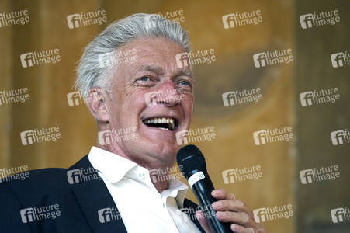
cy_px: 116
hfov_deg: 10.3
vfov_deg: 6.9
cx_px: 175
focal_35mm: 200
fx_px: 1943
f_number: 6.3
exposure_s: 1/160
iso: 1250
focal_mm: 200
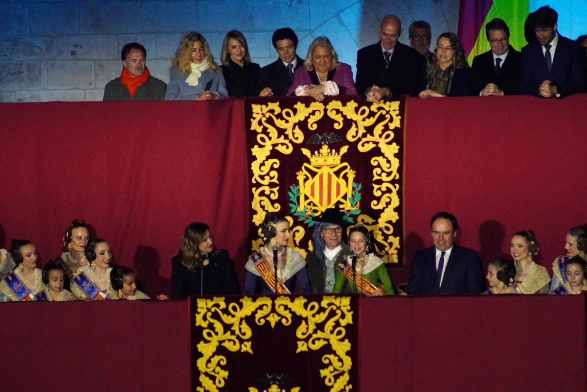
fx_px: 7337
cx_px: 294
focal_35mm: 450
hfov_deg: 4.6
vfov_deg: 3.1
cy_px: 196
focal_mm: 300
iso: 12800
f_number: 5.6
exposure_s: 1/500
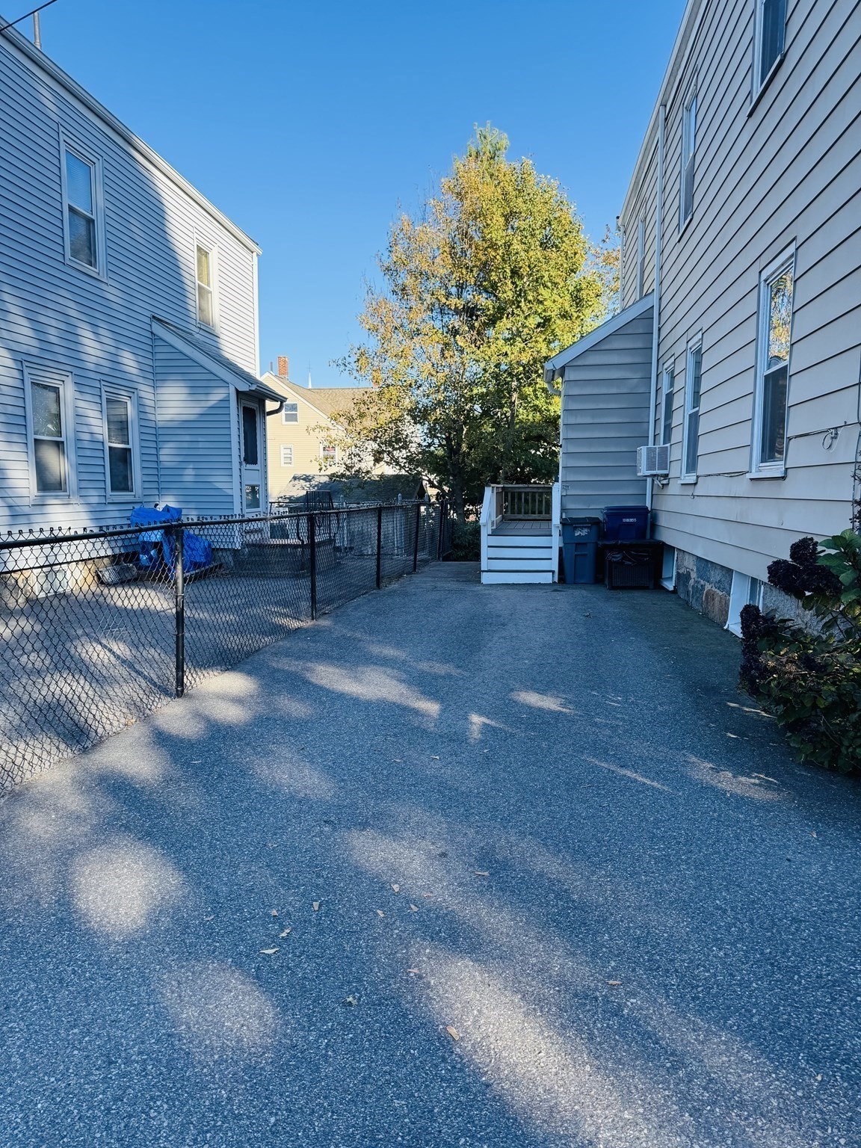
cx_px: 430
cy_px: 574
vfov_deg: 71.6
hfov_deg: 56.8
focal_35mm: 24
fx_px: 796
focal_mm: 6.76
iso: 80
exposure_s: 1/1193
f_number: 1.78
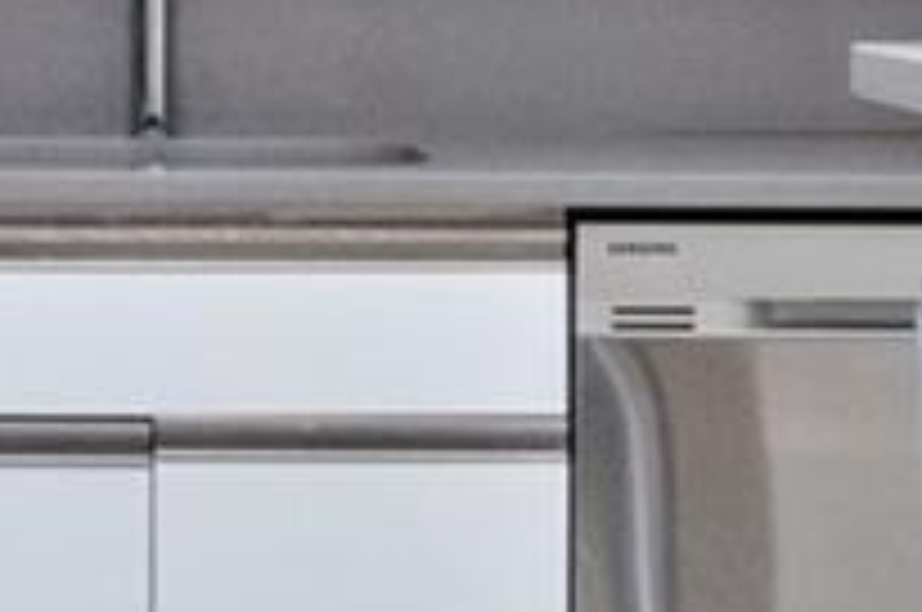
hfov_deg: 15.3
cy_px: -22
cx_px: 130
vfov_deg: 10.2
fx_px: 3401
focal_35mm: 133
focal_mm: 11.5
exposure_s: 1/20
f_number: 8
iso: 2800
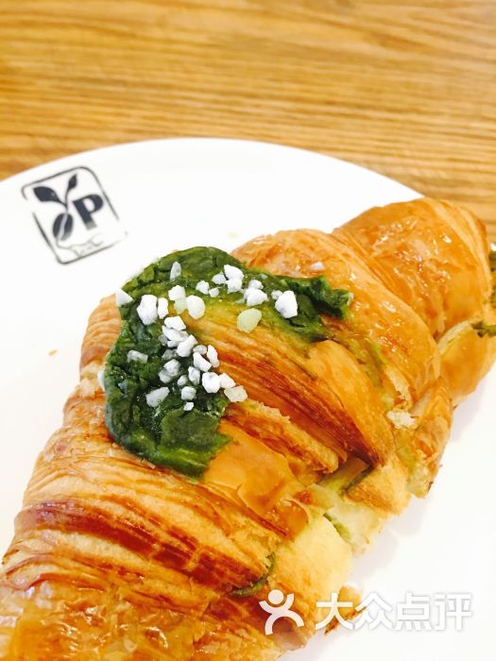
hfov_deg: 48.2
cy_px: 330
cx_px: 248
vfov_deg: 61.7
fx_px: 554
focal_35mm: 29
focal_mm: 4.15
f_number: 2.2
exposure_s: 1/17
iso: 100
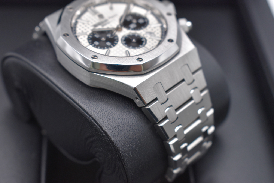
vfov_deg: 20.2
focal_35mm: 68
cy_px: 92
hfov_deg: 29.9
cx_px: 137
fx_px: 514
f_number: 5.6
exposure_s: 1/125
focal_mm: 45
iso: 400
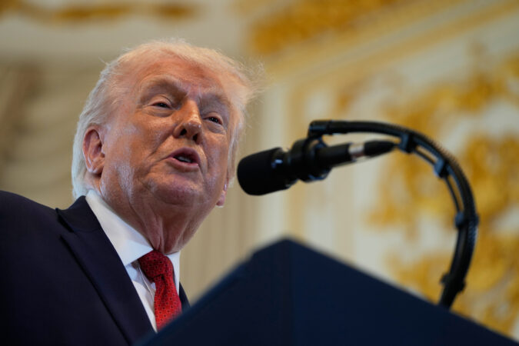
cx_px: 260
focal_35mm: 178
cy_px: 173
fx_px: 2566
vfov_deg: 7.7
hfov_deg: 11.5
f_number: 2.8
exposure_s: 1/500
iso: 500
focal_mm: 178
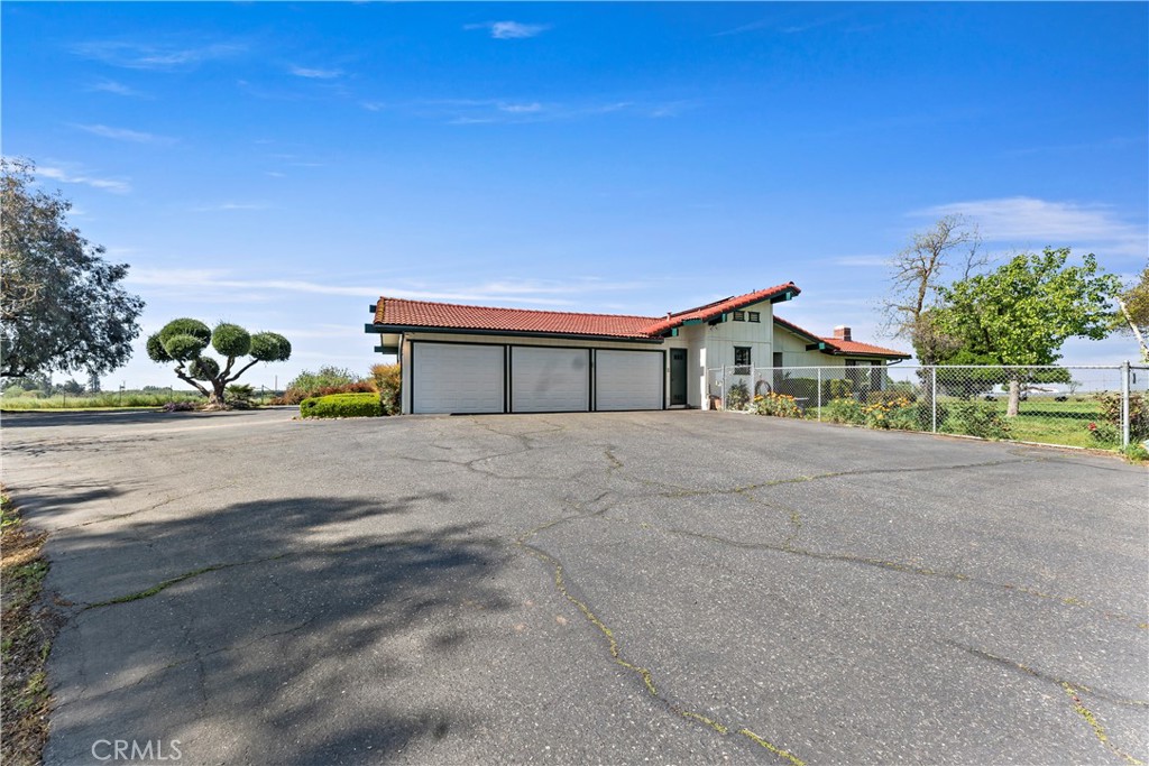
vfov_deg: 81.2
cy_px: 383
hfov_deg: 104.2
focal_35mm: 14
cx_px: 574
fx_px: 447
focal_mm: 14
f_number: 9
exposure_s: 1/125
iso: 80
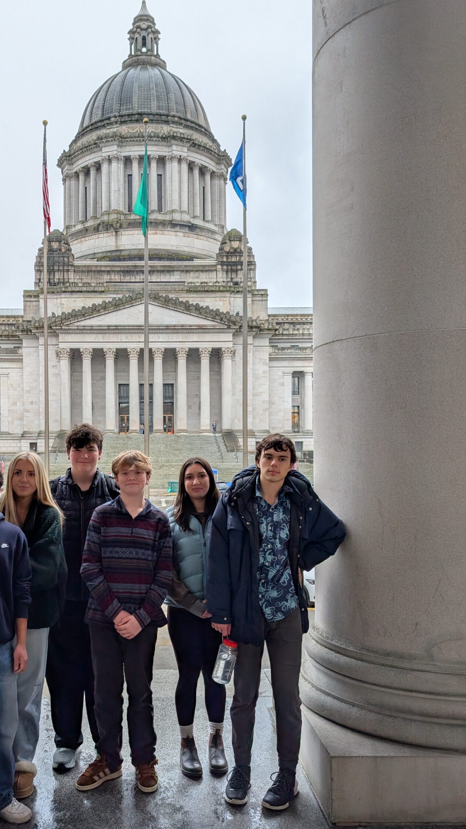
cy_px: 443
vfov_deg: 64.2
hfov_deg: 38.5
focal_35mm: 30
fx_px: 659
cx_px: 155
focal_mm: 6.9
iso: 22
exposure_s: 1/113
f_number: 1.68
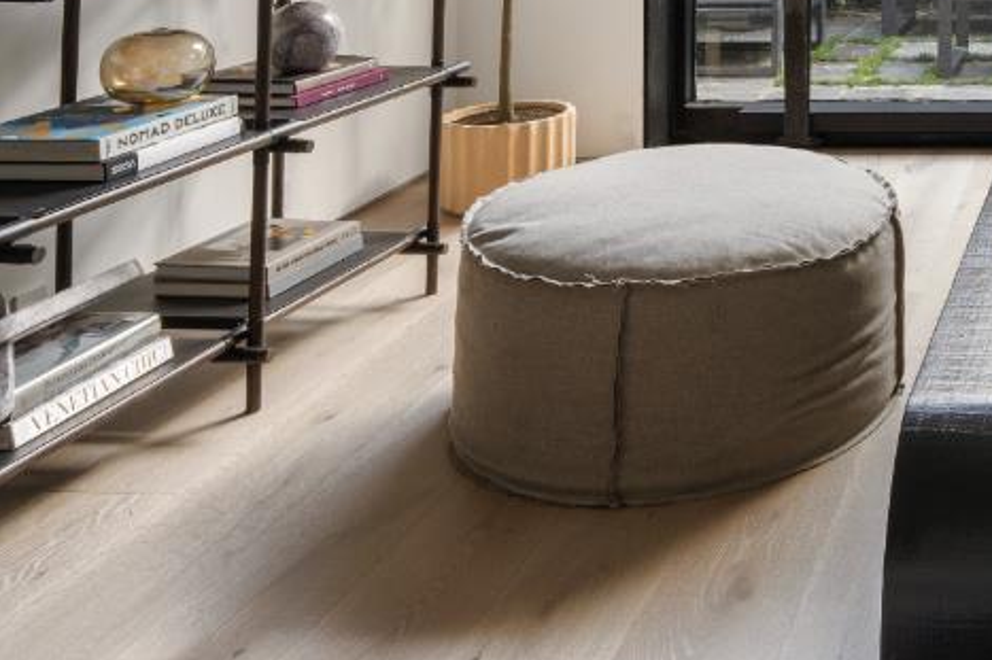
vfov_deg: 26.1
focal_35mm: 45
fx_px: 1239
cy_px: -162
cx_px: 1081
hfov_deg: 37.0
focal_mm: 14
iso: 200
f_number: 16
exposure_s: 1
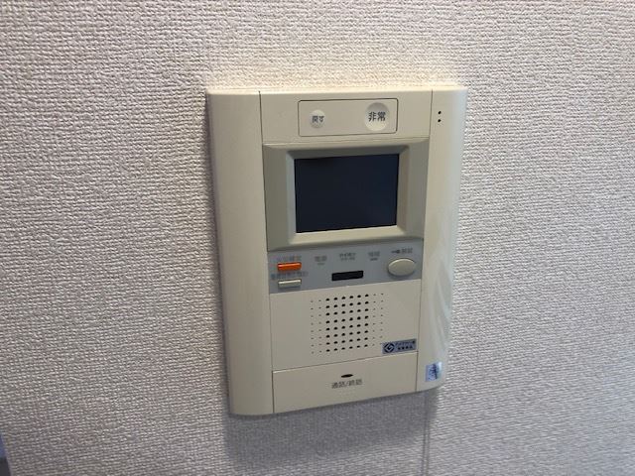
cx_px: 318
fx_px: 514
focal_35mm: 28
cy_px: 238
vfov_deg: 49.7
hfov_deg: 63.4
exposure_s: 1/50
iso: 32
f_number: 1.8
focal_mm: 3.99
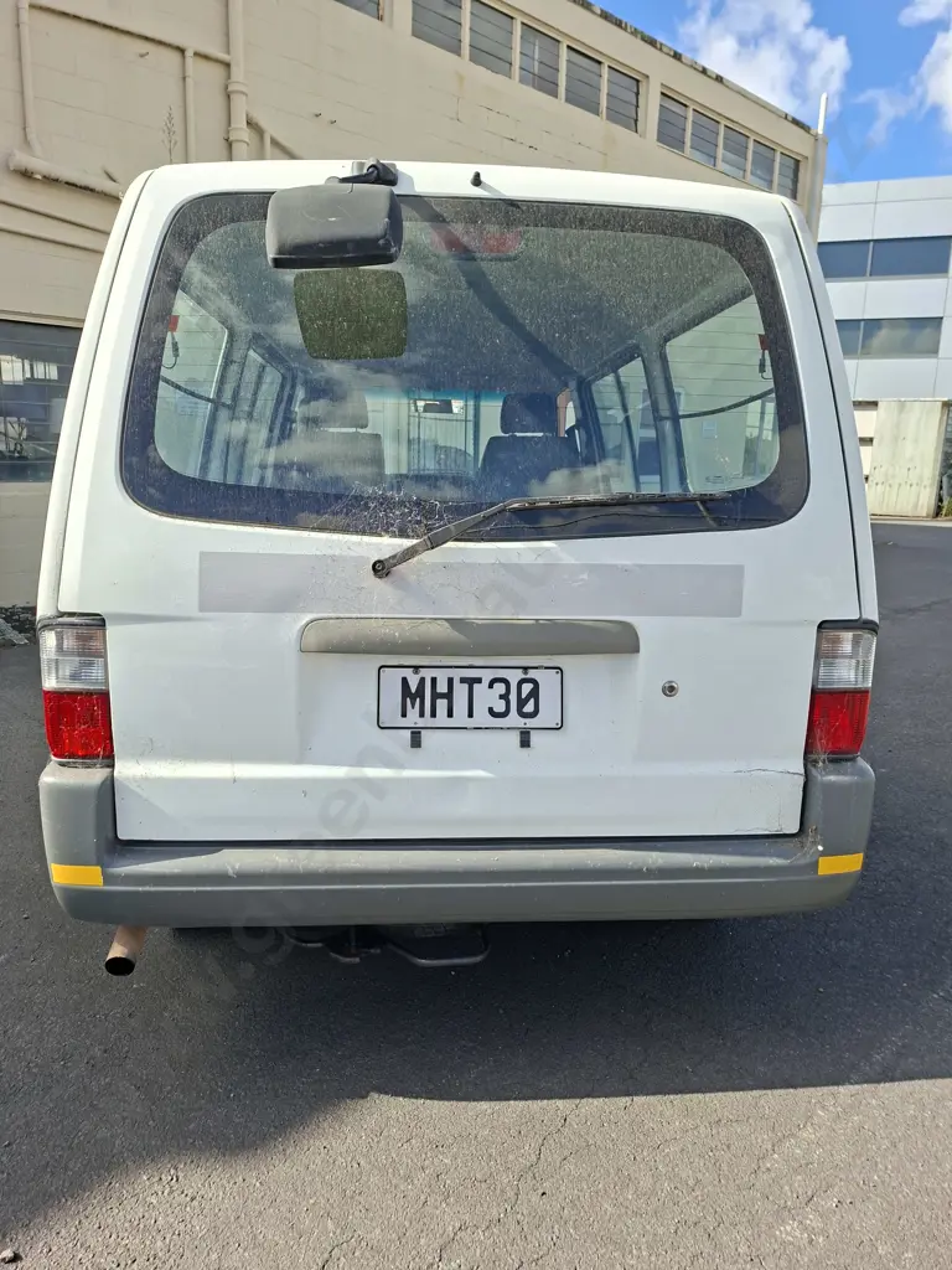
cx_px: 476
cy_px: 635
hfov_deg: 58.9
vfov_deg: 73.9
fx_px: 843
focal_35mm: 23
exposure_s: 1/1351
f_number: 1.8
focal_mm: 5.54
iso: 50
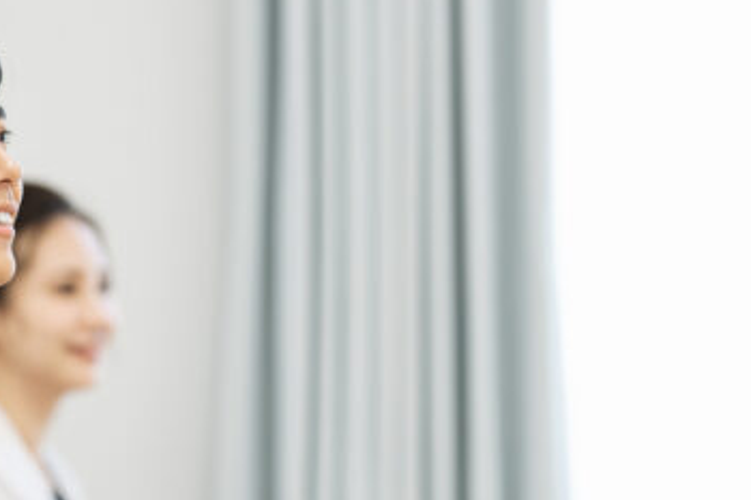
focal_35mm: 261
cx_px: -4
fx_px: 5442
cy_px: 388
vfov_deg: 5.3
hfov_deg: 7.9
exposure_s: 1/200
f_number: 2
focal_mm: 105
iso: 250
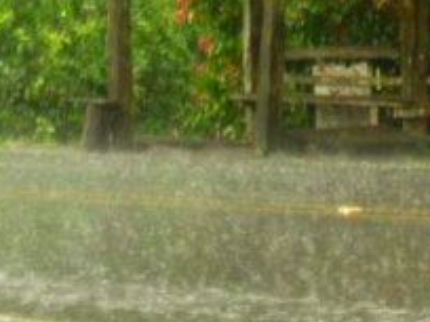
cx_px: 215
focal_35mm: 212
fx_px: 2633
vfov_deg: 7.0
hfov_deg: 9.3
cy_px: -2
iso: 400
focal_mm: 11.9
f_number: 4.1
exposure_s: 1/8
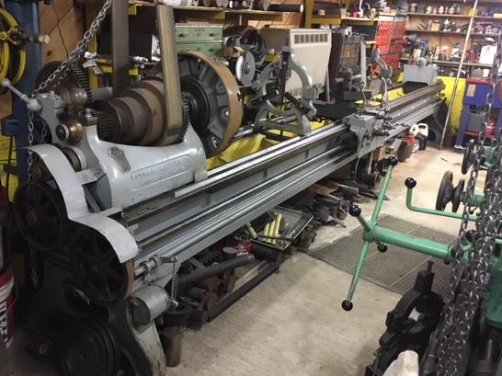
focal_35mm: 34
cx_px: 212
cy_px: 178
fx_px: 493
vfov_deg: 41.8
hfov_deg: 53.8
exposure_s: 1/15
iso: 250
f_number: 2.2
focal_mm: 4.15
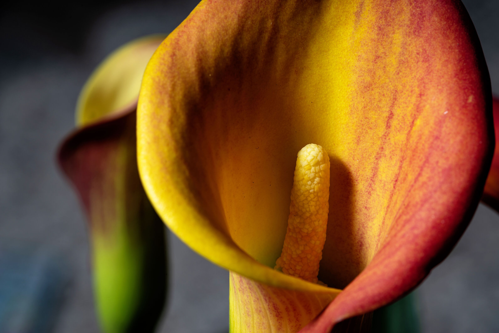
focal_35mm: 105
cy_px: 166
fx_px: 1456
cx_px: 250
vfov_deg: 13.1
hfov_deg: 19.4
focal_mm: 105
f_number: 14
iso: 100
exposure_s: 1/160
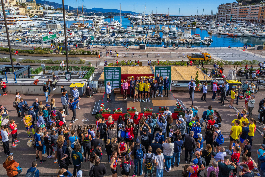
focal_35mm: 22
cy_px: 88
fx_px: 162
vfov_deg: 57.2
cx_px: 132
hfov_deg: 78.6
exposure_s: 1/1600
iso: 100
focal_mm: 8.4
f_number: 2.8
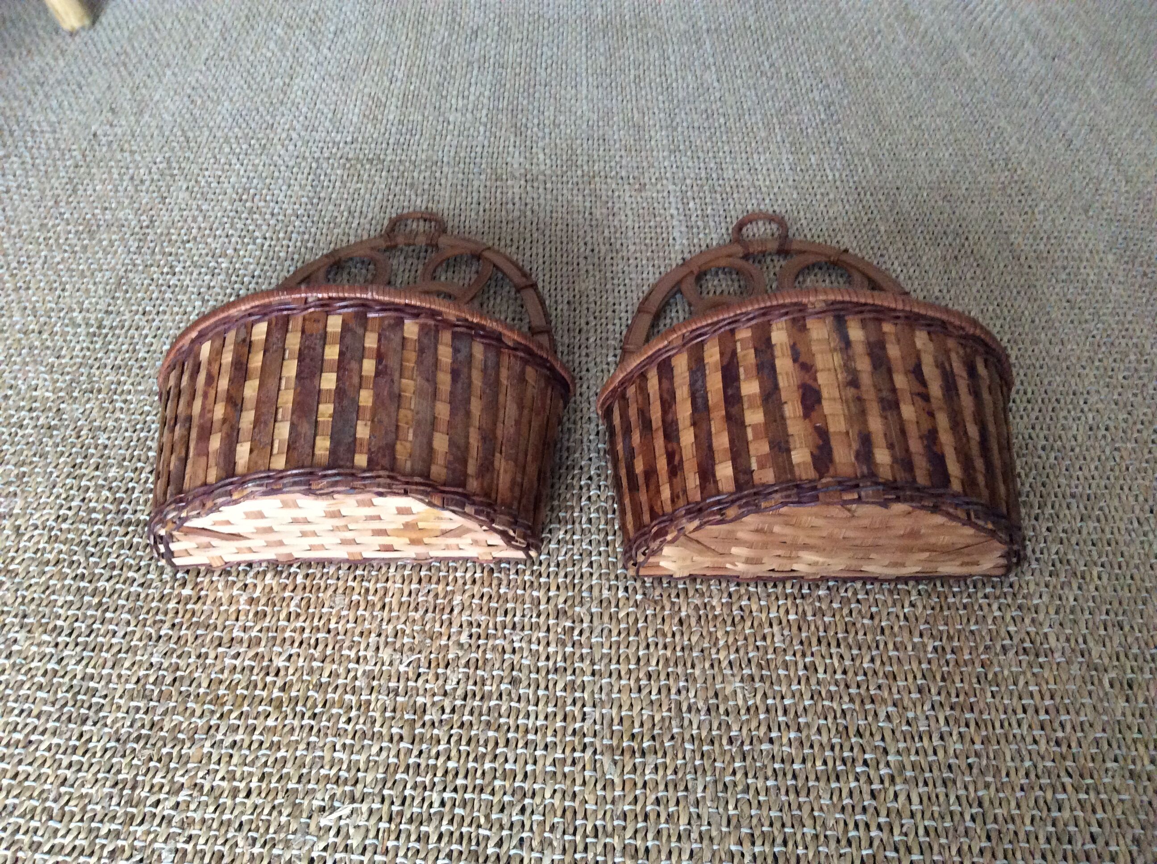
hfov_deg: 56.9
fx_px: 1068
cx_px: 578
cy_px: 432
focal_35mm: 32
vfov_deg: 44.1
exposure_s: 1/25
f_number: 2.4
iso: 250
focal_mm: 3.3
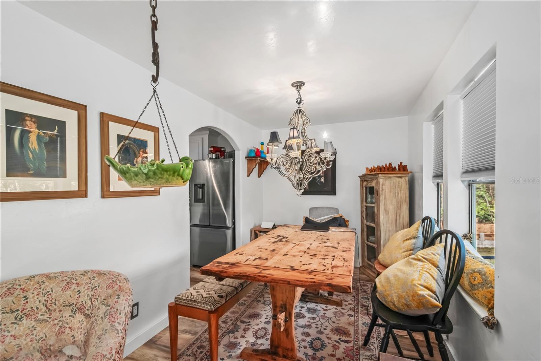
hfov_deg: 100.4
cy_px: 180
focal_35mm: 15
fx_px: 225
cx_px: 270
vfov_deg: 77.3
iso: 250
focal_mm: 10
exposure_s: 1/4
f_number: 9
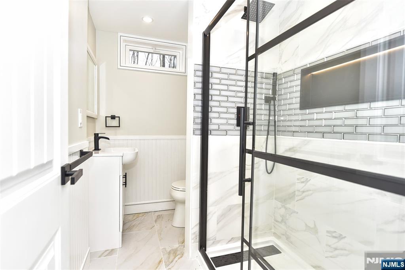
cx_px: 202
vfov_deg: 67.4
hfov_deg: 90.0
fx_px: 203
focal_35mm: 18
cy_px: 135
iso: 200
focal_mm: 18
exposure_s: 1/60
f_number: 4.5
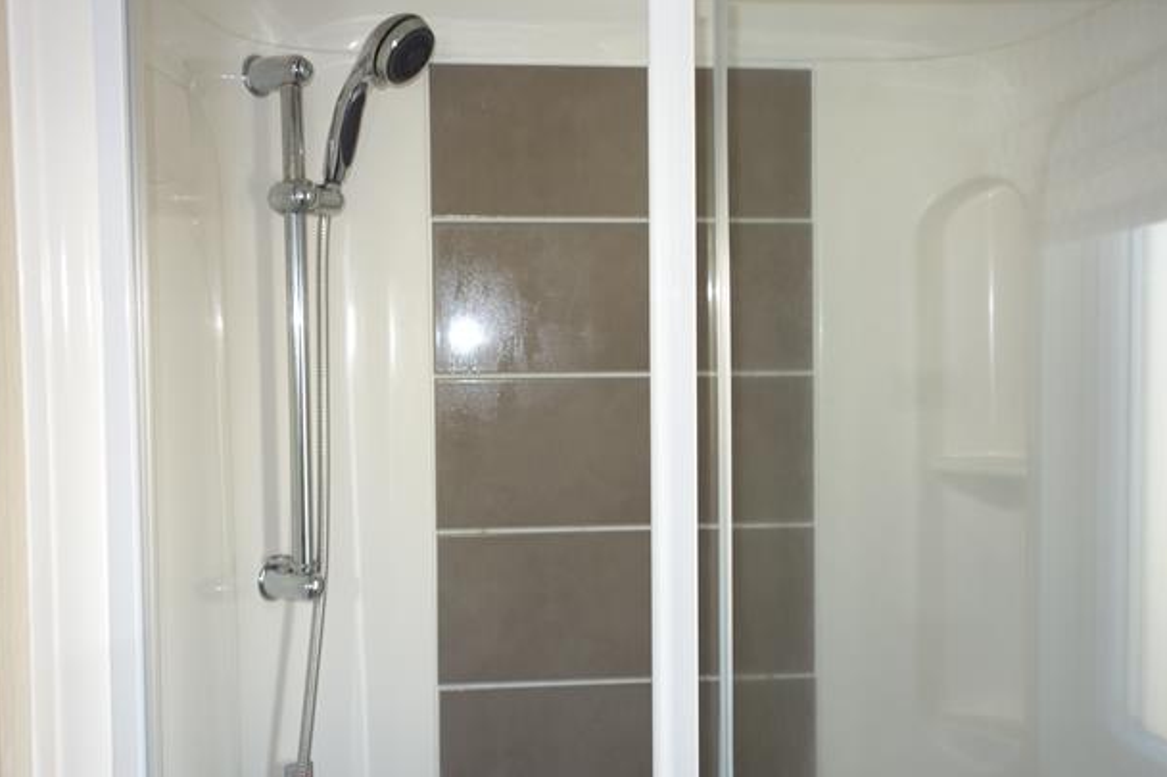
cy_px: 380
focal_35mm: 38
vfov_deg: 35.0
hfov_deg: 50.7
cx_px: 616
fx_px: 1231
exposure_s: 1/40
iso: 125
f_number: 2.5
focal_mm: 12.18
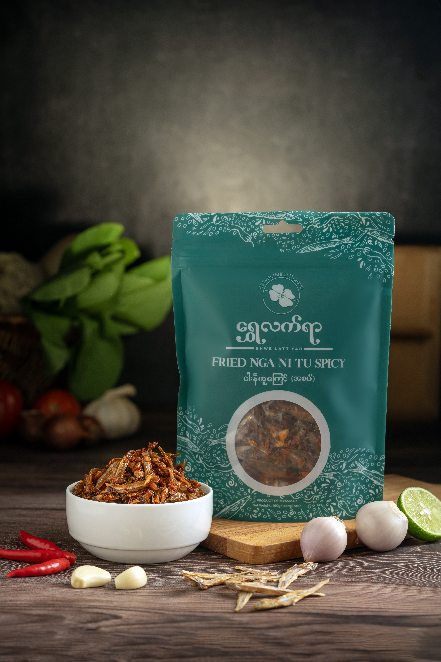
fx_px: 1653
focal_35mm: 90
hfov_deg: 15.2
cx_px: 220
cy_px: 331
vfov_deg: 22.6
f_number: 5.6
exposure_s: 1/200
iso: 320
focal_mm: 90
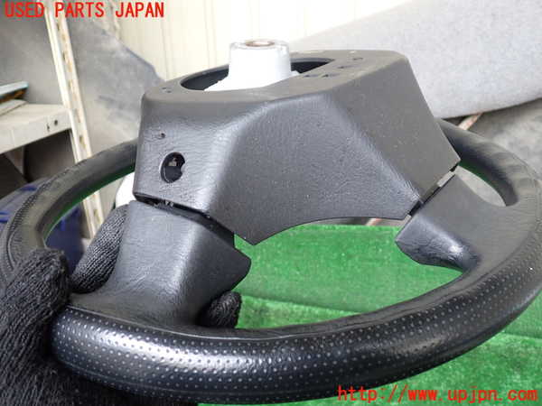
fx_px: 470
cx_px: 271
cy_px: 203
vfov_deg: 46.8
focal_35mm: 30
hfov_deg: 60.0
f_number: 2.3
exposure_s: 1/40
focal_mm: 5.4
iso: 200
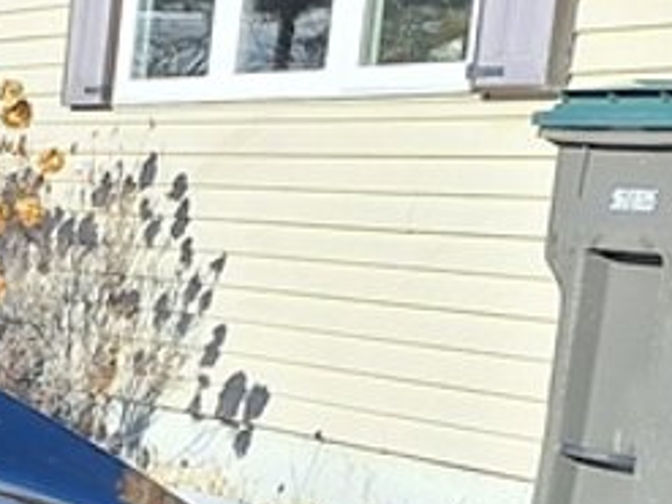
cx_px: -1245
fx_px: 2736
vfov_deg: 10.1
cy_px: 824
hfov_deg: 10.6
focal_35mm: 141
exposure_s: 1/1923
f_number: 1.8
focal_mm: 5.54
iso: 40
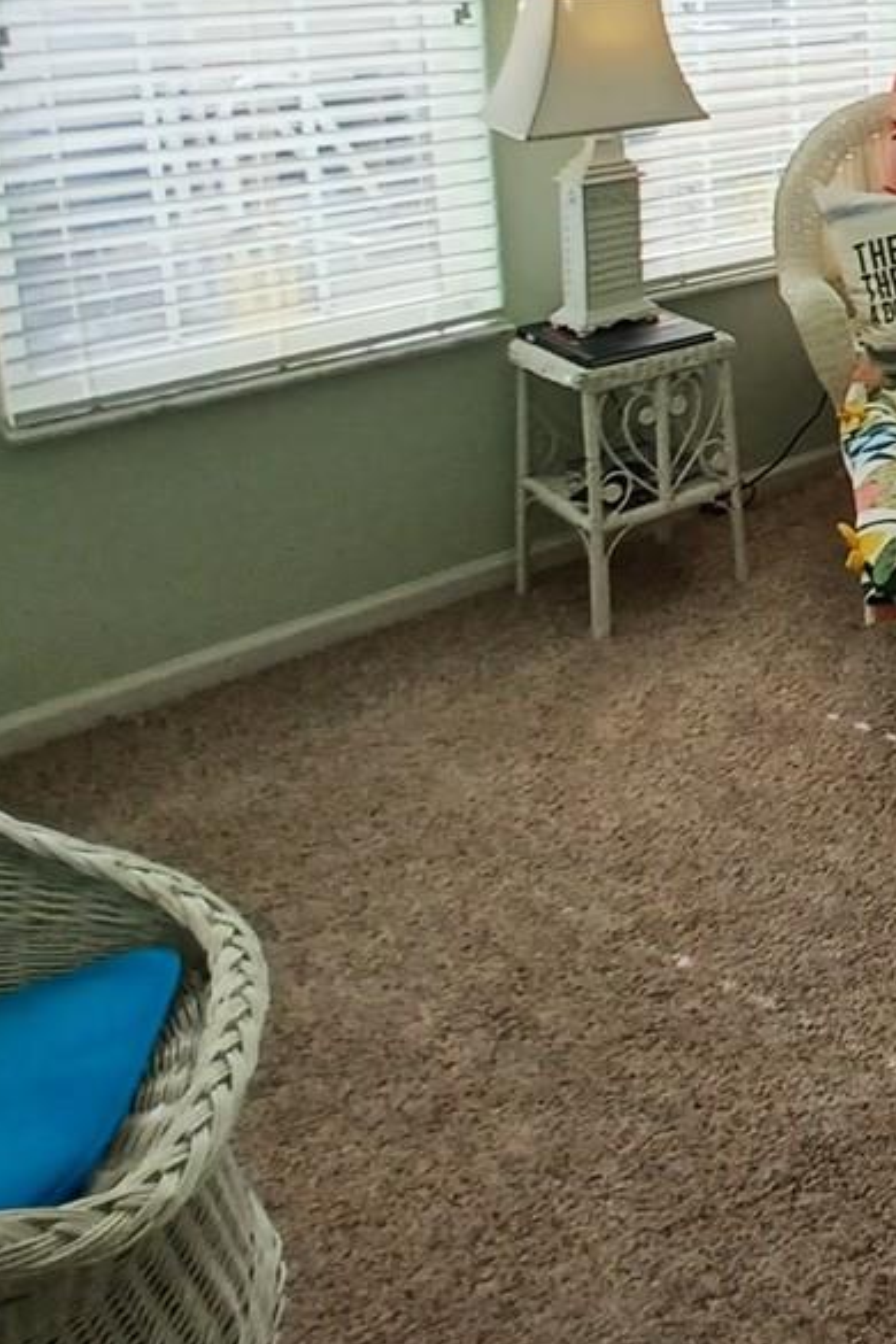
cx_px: 1305
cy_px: 103
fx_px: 1381
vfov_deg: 46.2
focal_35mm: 37
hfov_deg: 26.9
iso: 40
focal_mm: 1.42
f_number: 2.2
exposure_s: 1/201
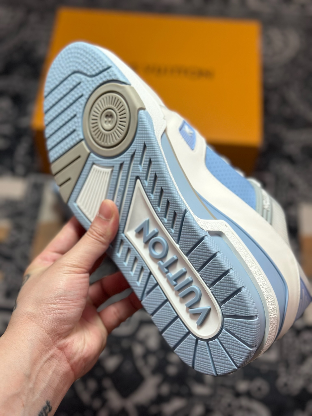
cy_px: 208
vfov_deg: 39.7
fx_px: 577
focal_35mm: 48
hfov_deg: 30.3
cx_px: 156
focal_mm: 6.86
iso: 80
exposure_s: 1/1030
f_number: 1.78
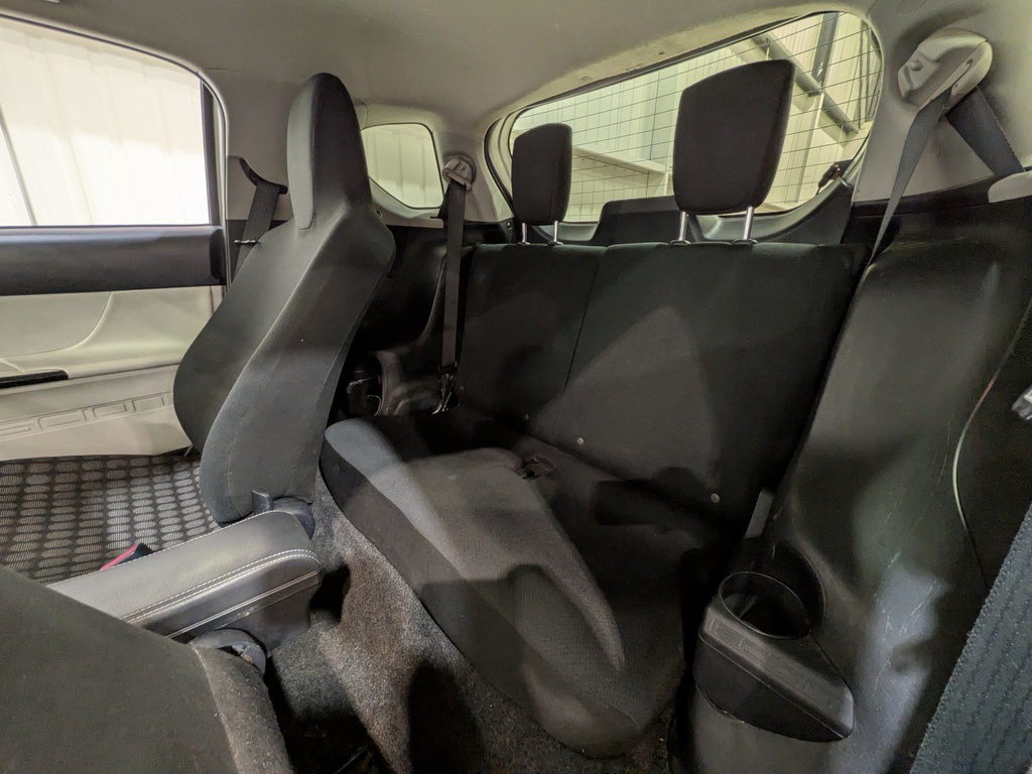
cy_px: 387
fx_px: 417
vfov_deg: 85.7
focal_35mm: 14
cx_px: 516
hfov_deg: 102.1
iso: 62
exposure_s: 1/17.1
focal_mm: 1.83
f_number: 2.2
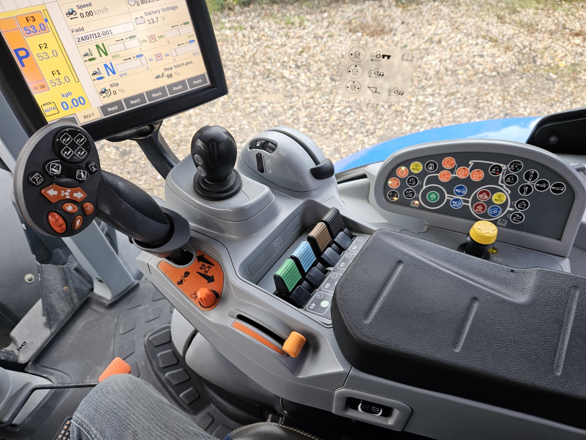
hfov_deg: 73.9
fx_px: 389
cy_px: 220
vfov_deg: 58.9
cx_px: 293
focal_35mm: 23
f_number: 1.8
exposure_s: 1/180
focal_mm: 5.4
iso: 160
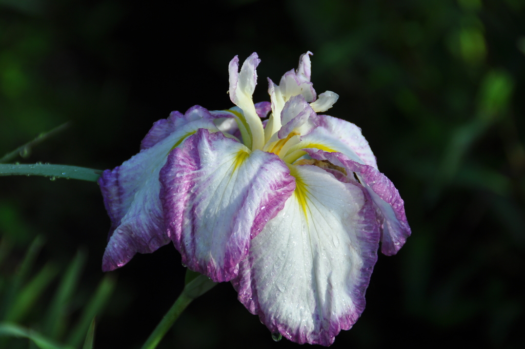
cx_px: 262
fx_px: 4369
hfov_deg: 6.9
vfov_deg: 4.6
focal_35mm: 300
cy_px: 174
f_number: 6.3
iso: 200
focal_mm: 200
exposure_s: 1/400
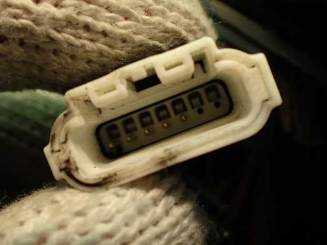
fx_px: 349
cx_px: 156
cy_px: 125
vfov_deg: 38.6
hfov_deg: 50.1
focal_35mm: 37
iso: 250
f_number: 2.4
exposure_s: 1/30
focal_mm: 5.79
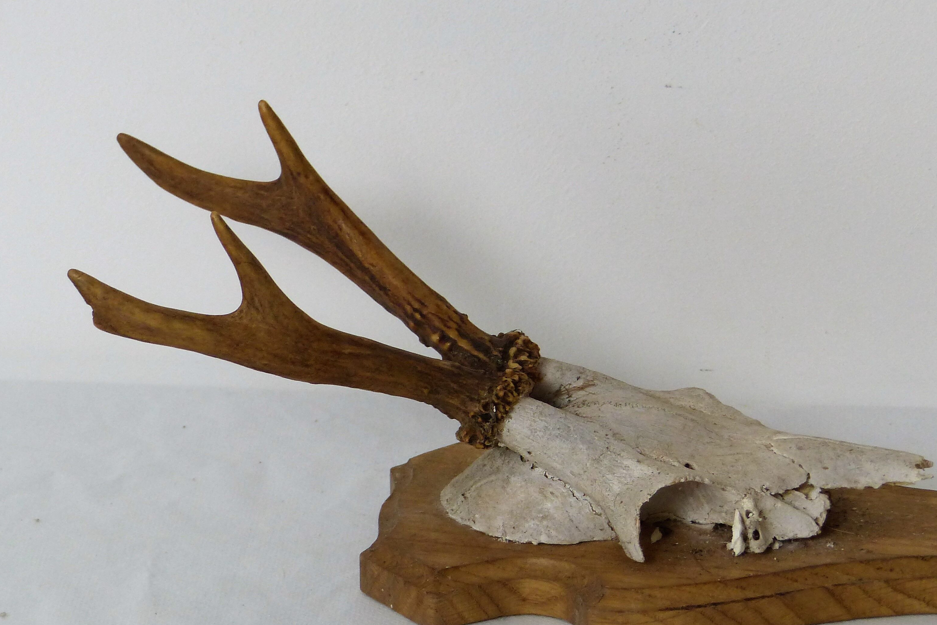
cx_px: 538
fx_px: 5023
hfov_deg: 10.7
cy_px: 422
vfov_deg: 7.1
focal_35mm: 193
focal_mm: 23.5
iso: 200
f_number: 2.8
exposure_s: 1/80
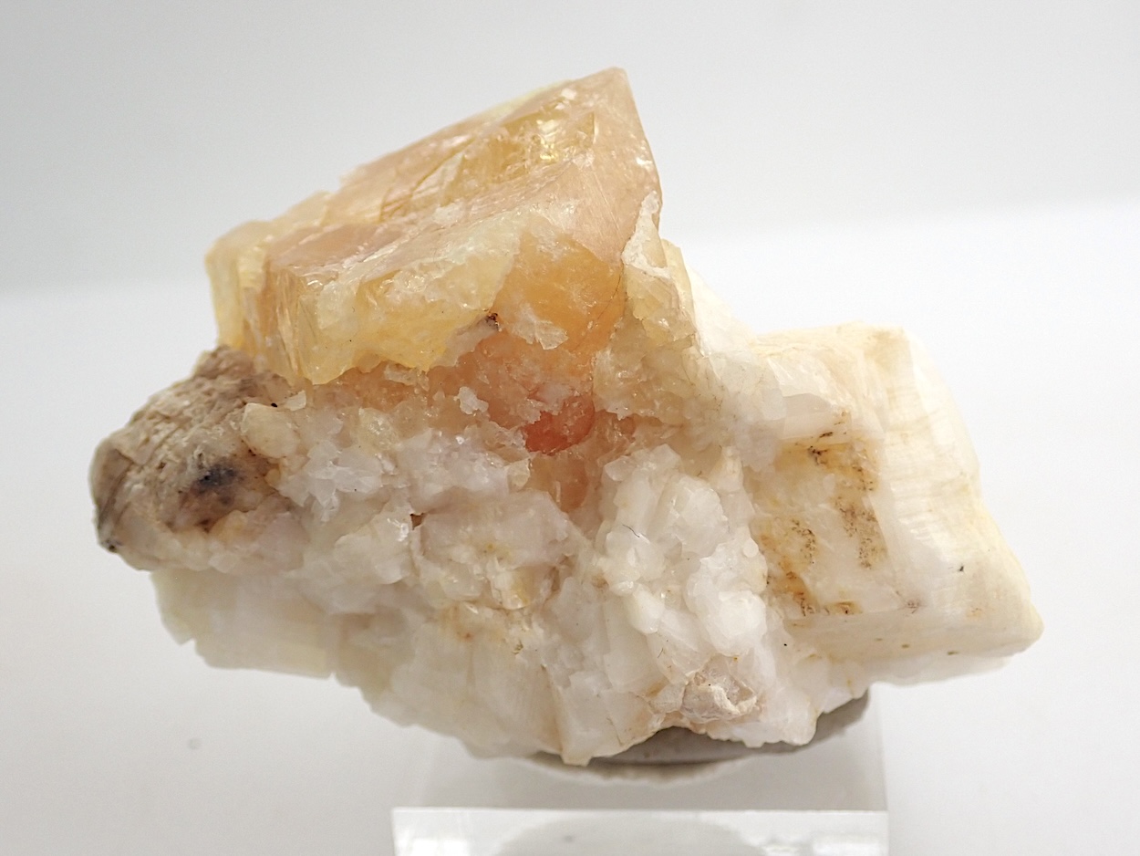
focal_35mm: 47
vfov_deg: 30.9
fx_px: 1548
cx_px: 570
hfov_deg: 40.4
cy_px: 428
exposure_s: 1/50
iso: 200
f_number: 3.1
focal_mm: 8.4
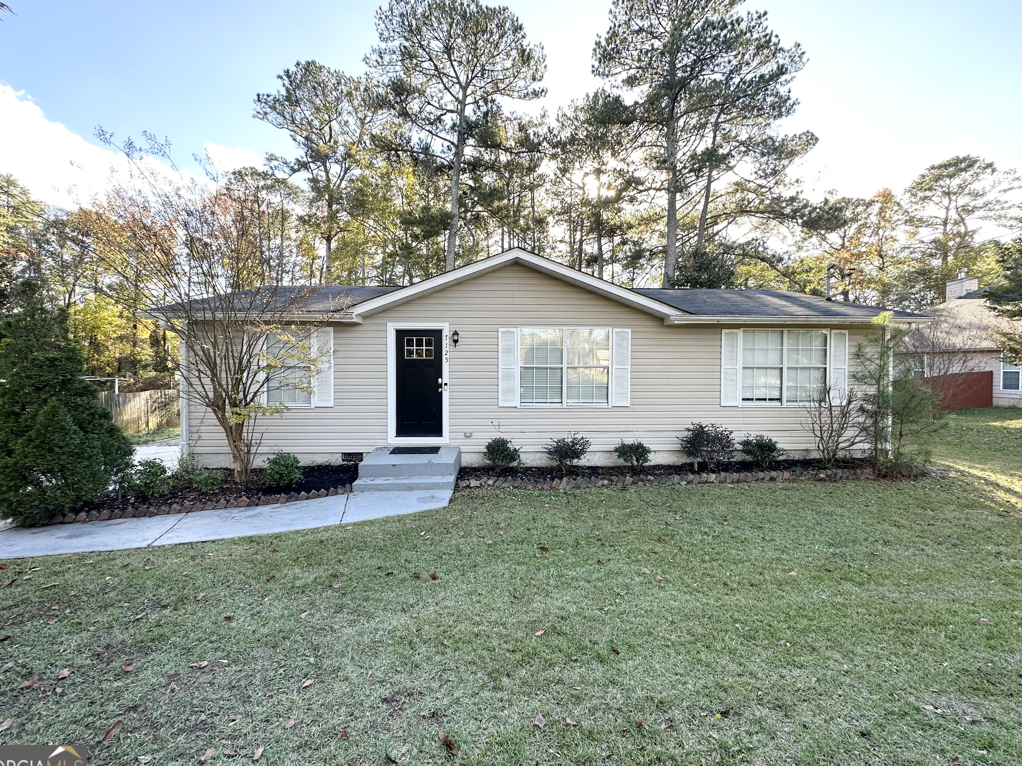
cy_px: 376
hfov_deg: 98.2
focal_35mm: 15
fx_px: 443
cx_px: 511
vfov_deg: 81.7
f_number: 2.2
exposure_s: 1/195
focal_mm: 2.22
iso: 40
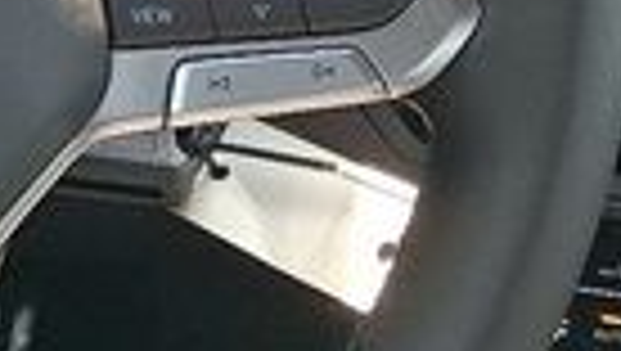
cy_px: -72
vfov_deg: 9.5
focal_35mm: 126
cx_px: -302
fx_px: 2077
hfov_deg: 15.7
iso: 31
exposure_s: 1/120
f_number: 1.8
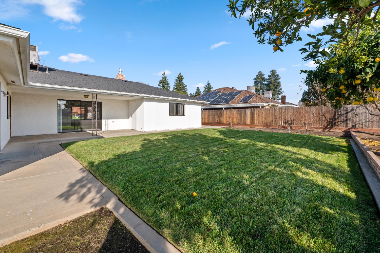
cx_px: 190
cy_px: 126
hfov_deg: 104.3
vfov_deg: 81.1
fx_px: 148
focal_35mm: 14
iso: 250
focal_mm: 14
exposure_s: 1/125
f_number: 9
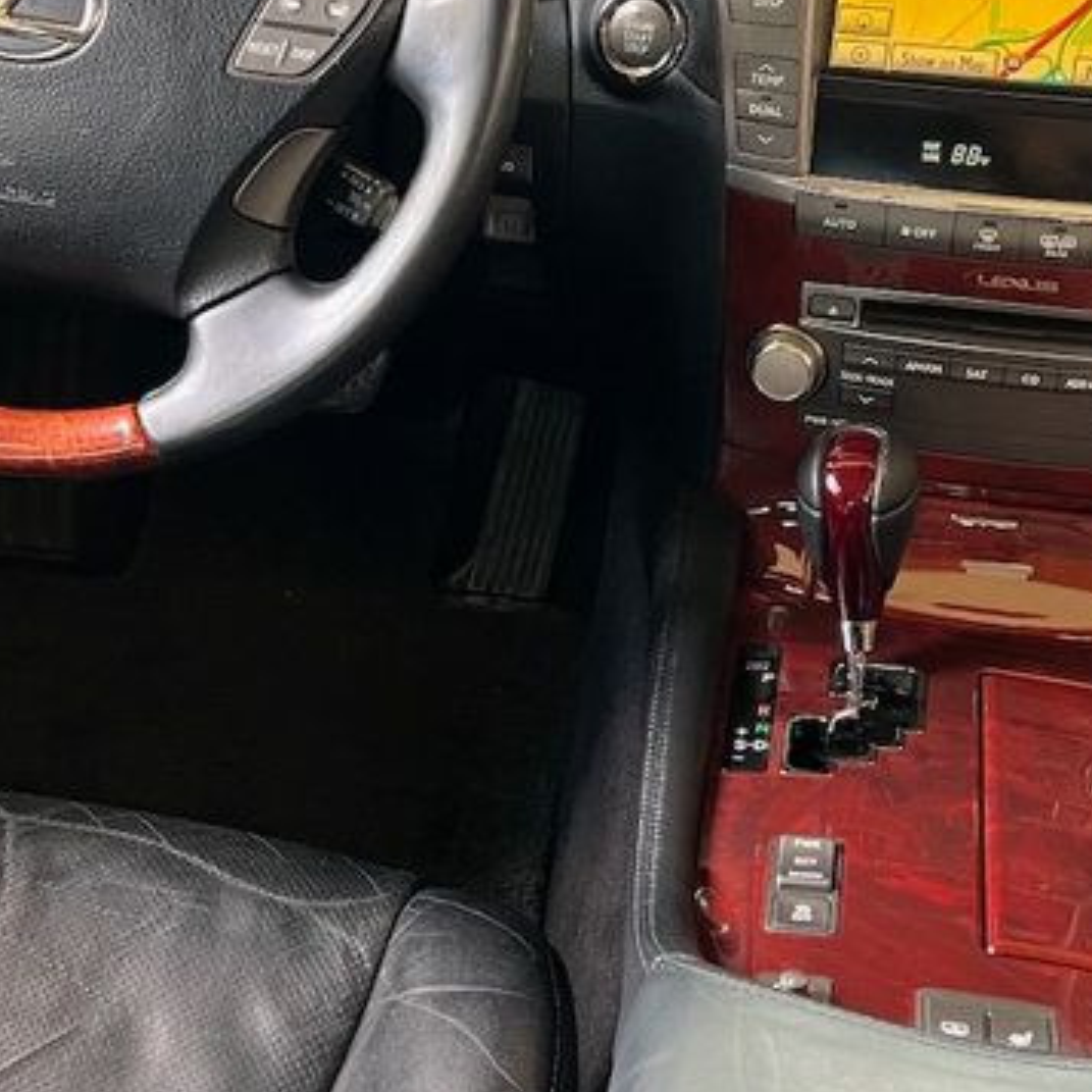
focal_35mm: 66
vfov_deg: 26.0
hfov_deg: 26.1
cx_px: 502
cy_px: 392
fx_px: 2356
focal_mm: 5.7
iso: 160
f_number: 1.5
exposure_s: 1/60
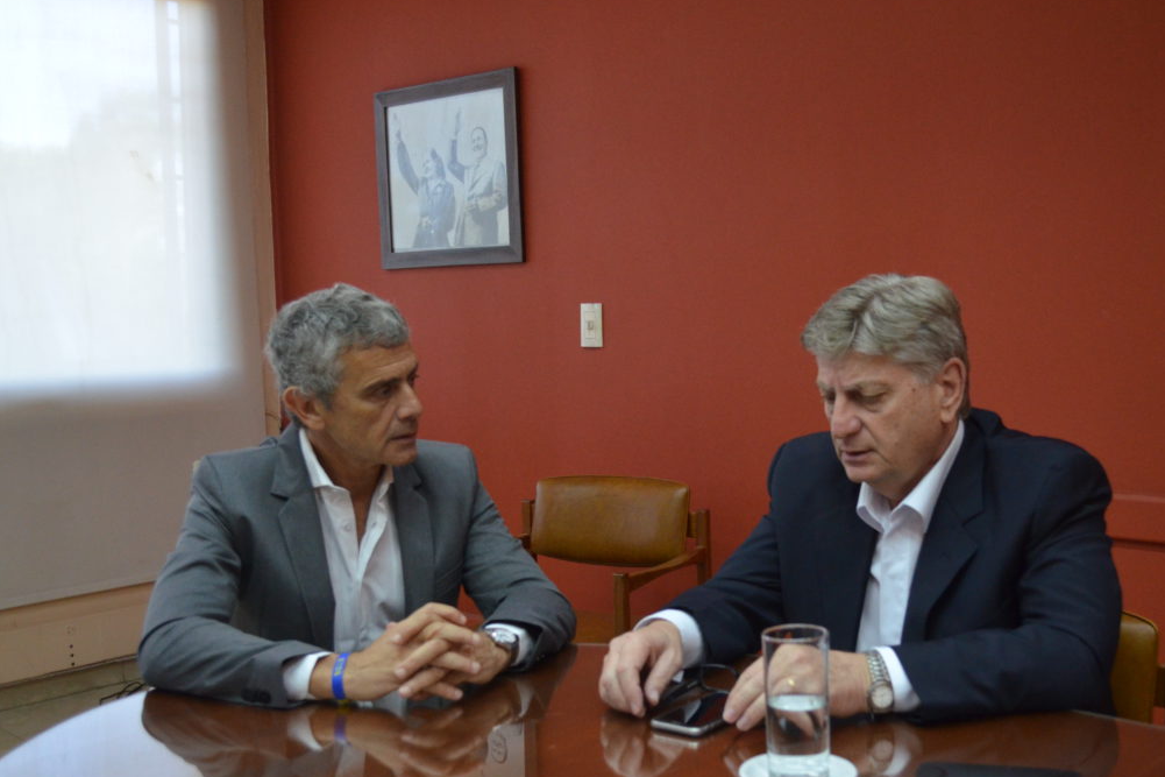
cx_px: 661
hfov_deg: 46.3
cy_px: 434
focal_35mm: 42
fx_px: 1359
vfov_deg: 31.9
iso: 1600
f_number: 4
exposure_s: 1/100
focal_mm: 24
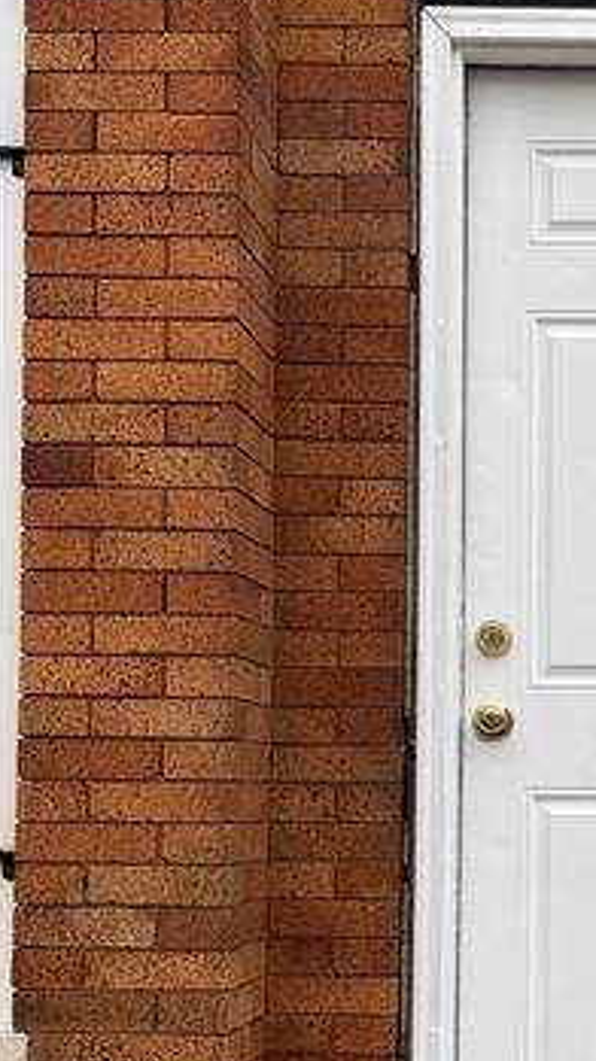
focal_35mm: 81
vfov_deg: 26.1
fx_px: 2278
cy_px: 696
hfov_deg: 14.5
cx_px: 663
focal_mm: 6.76
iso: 80
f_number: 1.78
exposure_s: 1/678
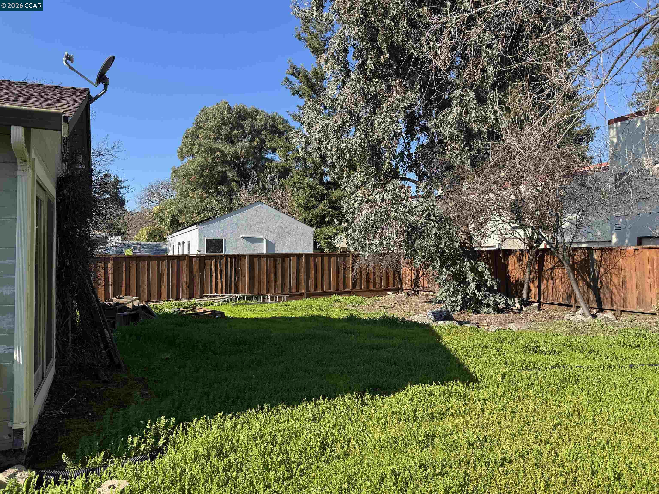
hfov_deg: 71.6
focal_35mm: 24
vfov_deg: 56.8
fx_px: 457
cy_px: 247
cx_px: 330
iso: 80
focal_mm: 6.76
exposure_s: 1/2041
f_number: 1.78
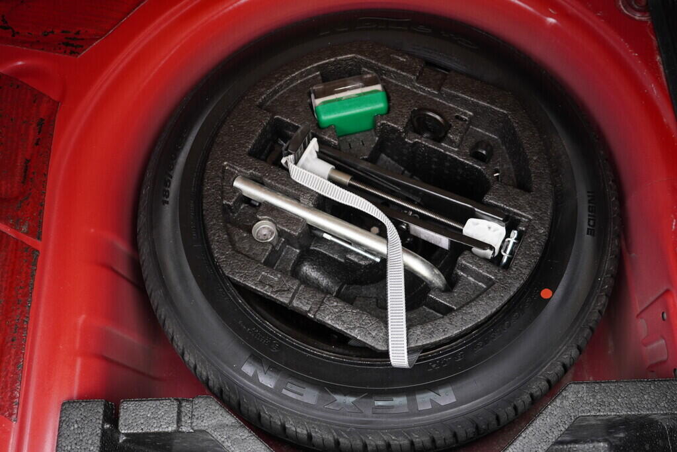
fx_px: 677
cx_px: 338
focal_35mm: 36
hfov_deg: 53.1
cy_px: 226
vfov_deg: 36.9
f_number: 2.8
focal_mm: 24
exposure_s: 1/40
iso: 400
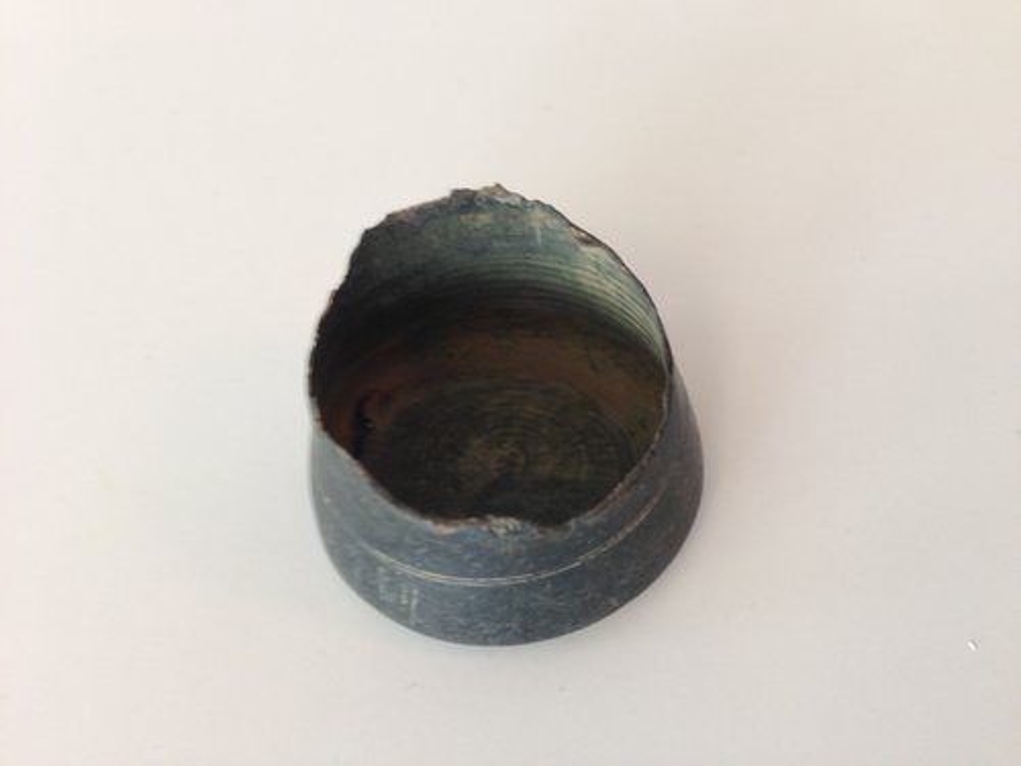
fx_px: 973
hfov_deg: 55.4
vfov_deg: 42.9
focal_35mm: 33
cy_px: 383
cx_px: 510
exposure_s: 1/20
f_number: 2.4
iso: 64
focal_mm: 4.13
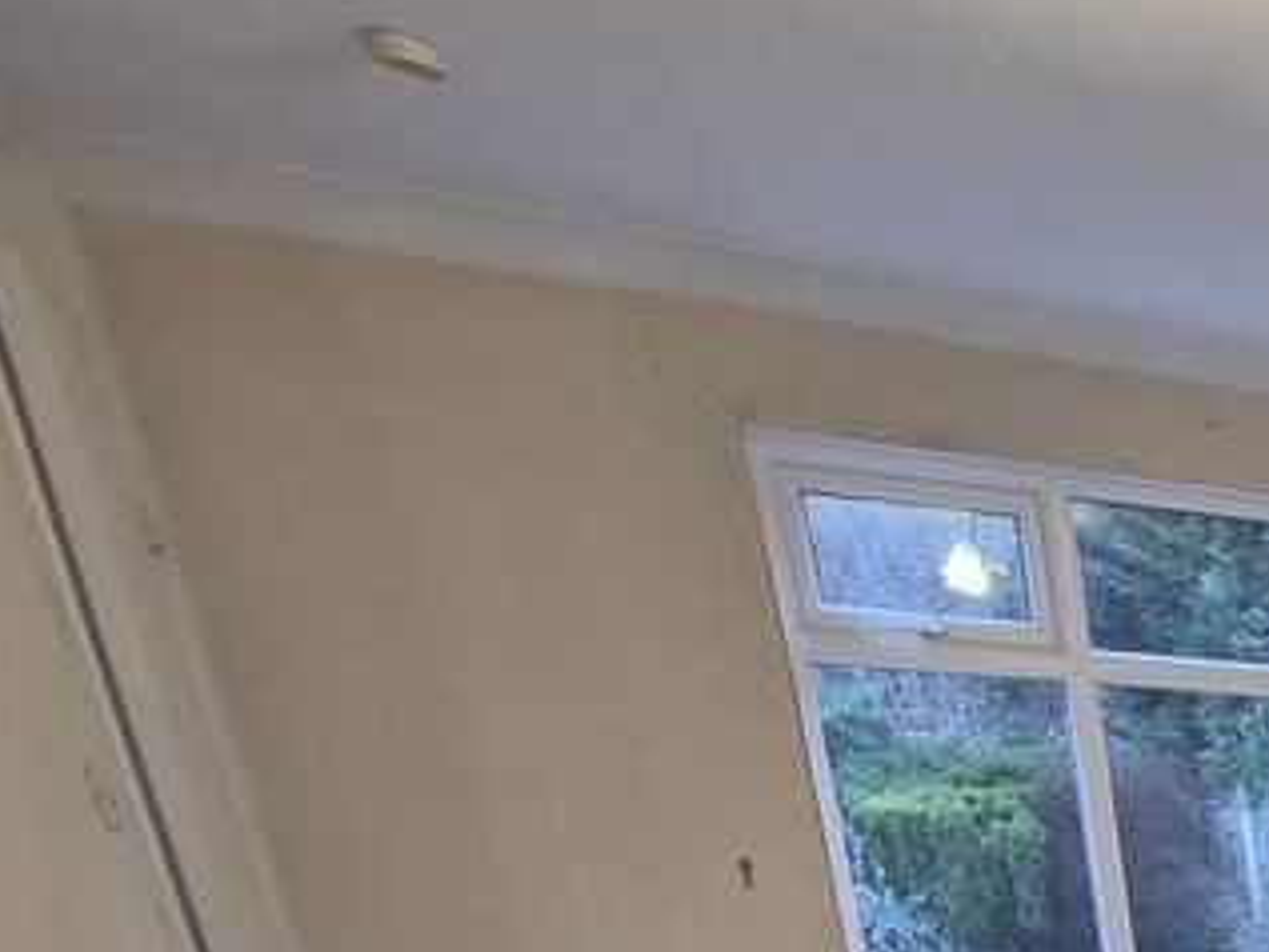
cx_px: 1845
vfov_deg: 24.6
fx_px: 1540
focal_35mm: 42
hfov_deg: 29.6
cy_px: 1504
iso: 500
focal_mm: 1.74
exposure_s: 1/50
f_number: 2.2
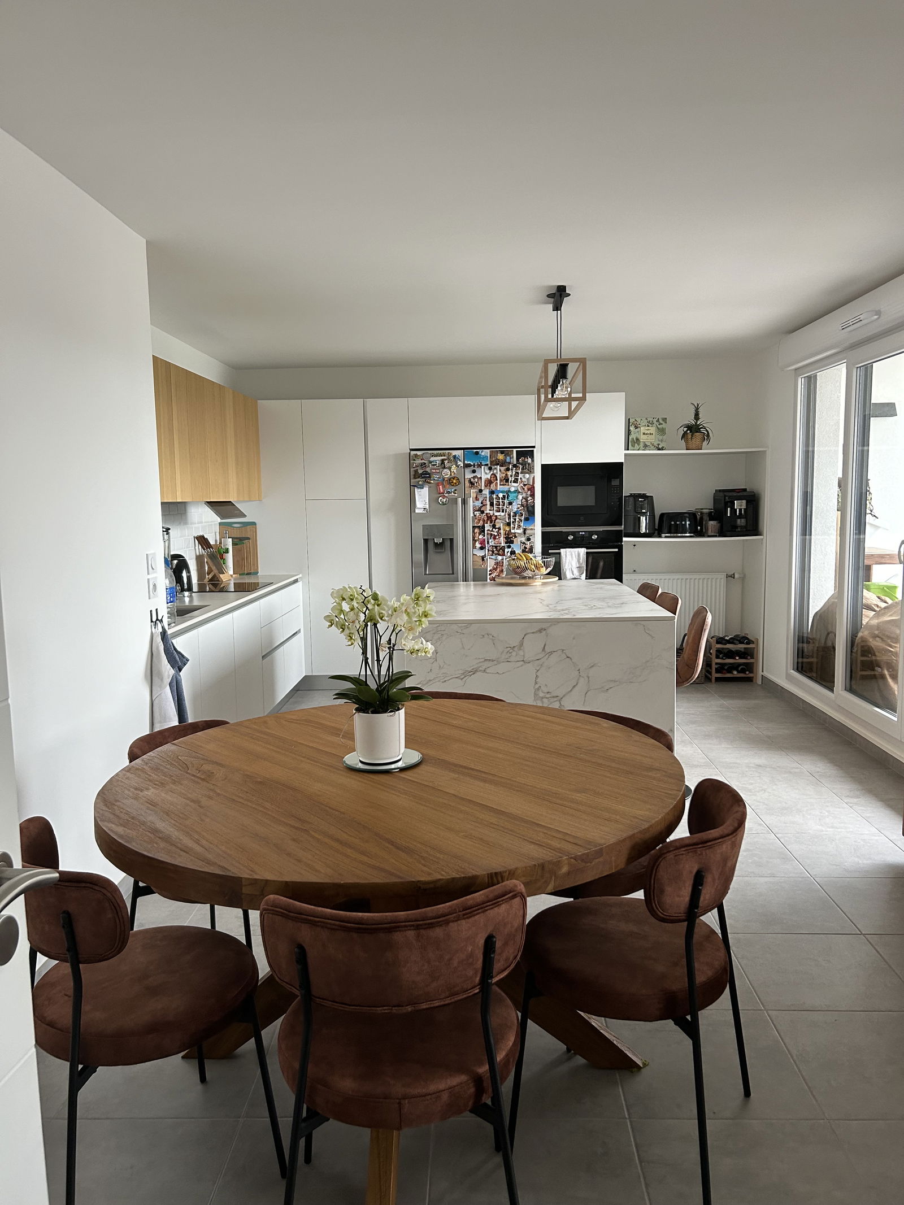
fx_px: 905
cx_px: 452
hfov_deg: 53.1
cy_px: 602
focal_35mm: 26
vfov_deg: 67.3
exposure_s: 1/103
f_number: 1.5
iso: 125
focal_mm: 5.7
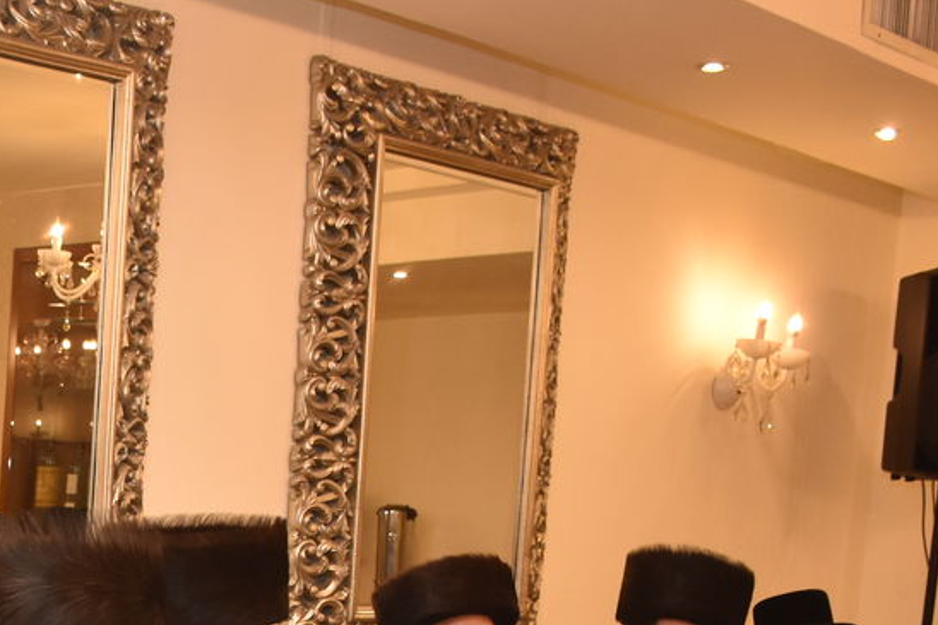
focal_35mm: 69
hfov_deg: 26.8
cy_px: 754
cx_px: -101
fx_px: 1797
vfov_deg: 18.6
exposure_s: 1/80
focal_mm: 18
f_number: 5.6
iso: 1250
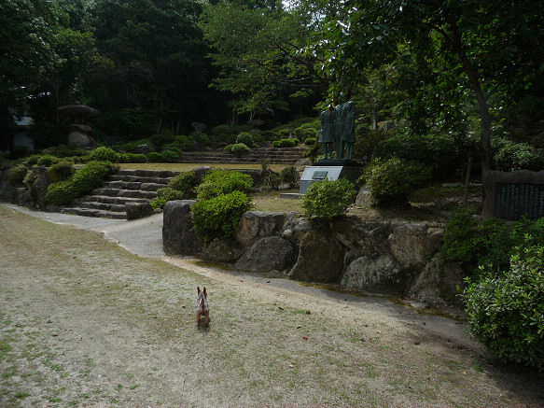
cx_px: 272
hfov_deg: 63.5
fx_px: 440
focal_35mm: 28
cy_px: 204
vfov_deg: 49.7
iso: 100
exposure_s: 1/800
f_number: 3.3
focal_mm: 4.7
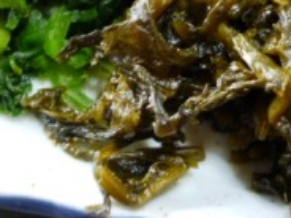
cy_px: 44
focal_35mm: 68
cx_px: 111
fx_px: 572
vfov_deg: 21.4
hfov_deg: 28.5
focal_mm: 5
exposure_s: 1/10
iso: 400
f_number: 3.1
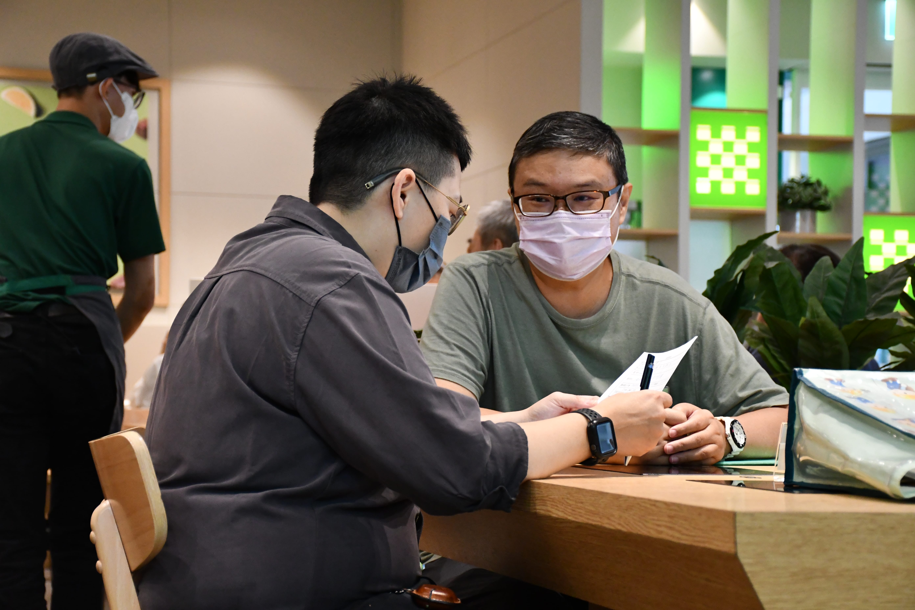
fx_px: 1830
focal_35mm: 72
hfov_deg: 28.1
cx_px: 458
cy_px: 305
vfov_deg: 18.9
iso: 3200
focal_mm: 48
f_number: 4.5
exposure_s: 1/125
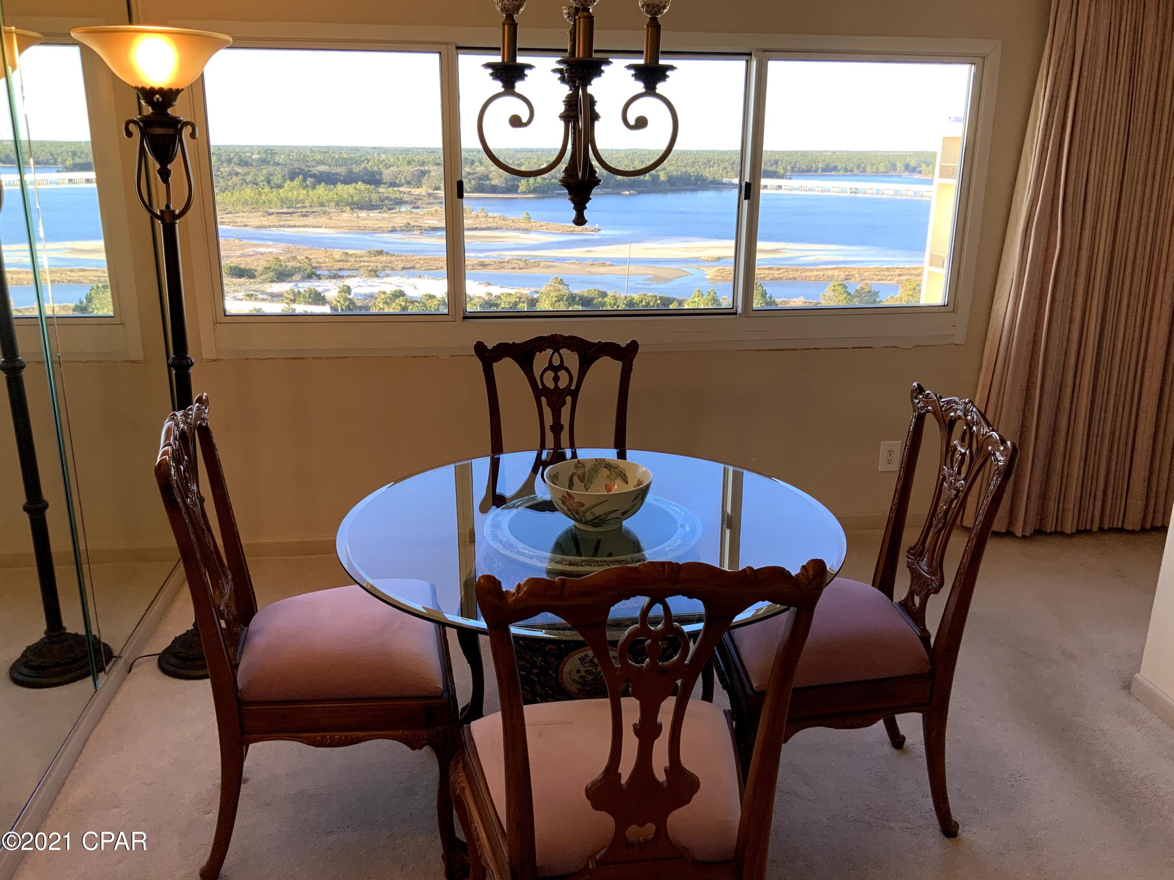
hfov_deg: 61.7
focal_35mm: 29
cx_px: 587
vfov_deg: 48.2
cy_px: 440
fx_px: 984
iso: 32
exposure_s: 1/120
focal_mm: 3
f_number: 1.8
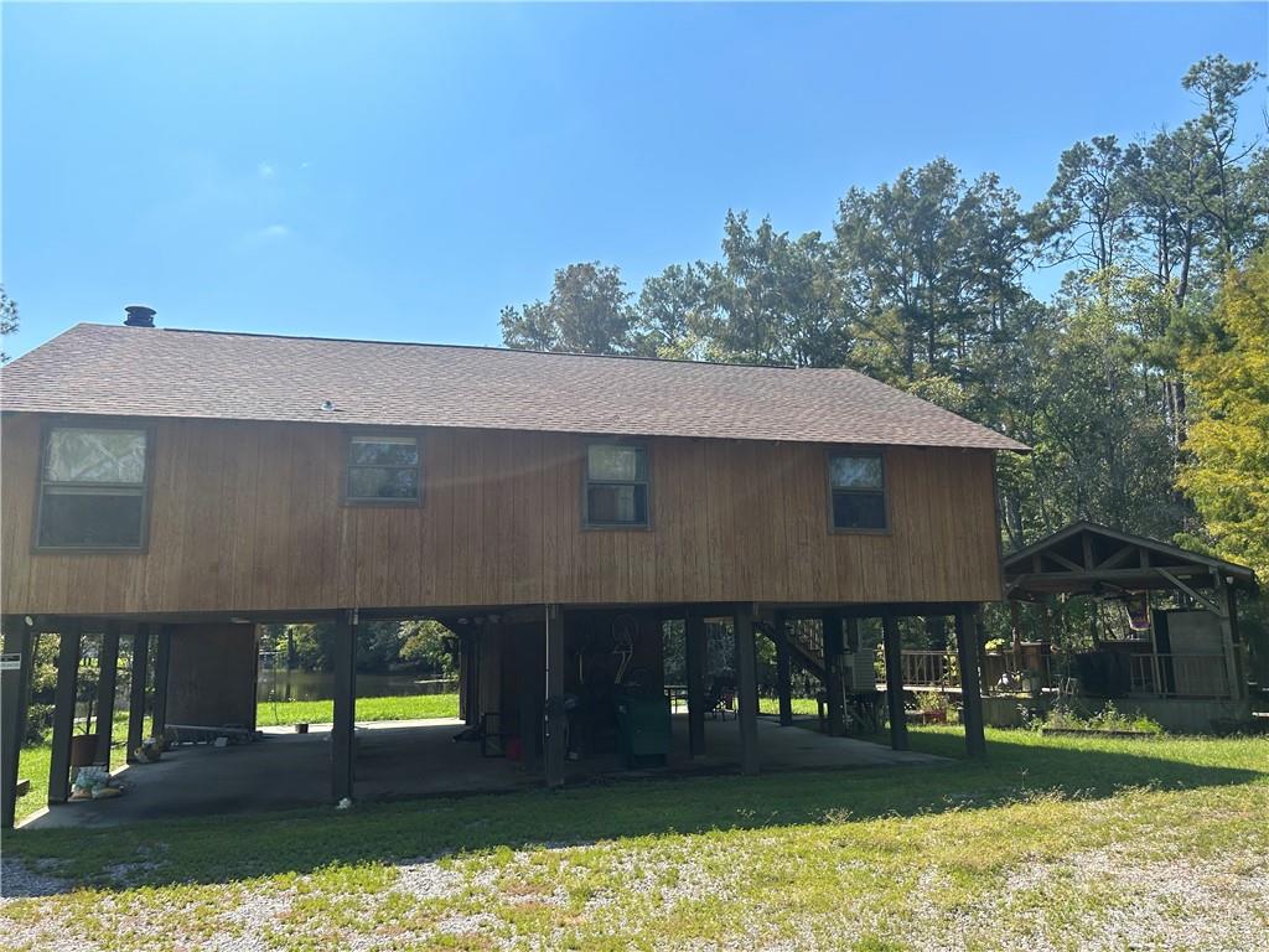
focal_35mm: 26
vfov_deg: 53.1
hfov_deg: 67.3
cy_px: 476
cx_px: 634
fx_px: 953
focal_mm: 5.7
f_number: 1.5
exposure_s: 1/3968
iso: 50
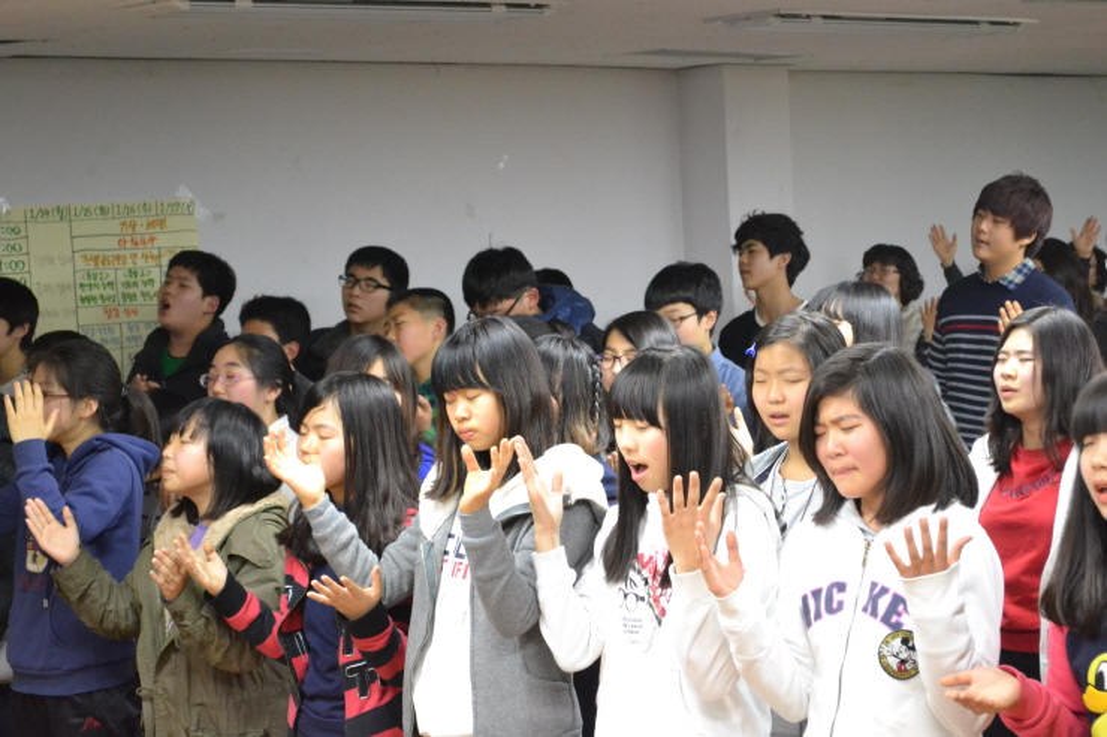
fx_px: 2398
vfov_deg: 17.5
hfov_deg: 26.0
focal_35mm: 78
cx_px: 554
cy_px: 368
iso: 3200
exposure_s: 1/30
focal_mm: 52
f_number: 5.6
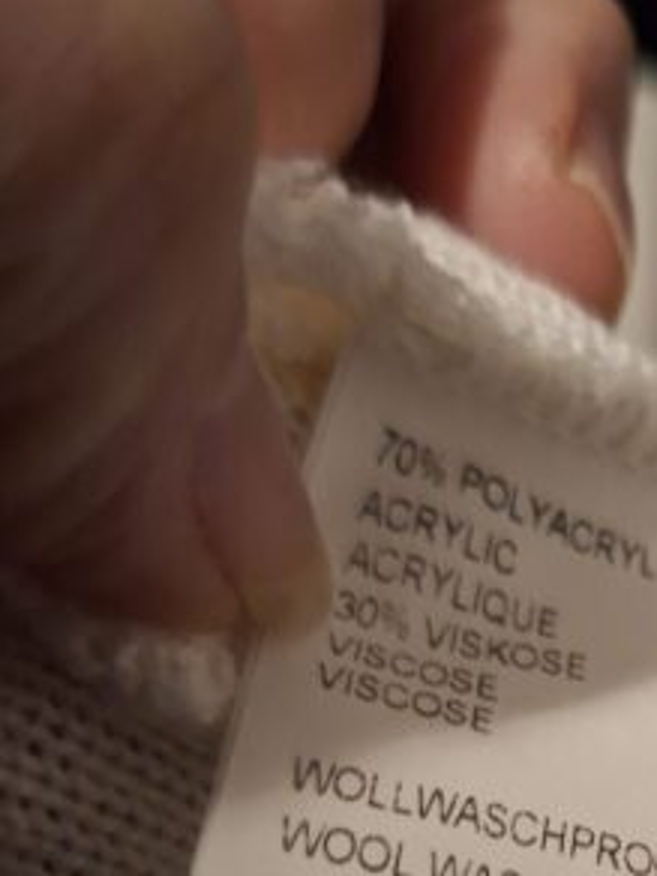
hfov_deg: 21.9
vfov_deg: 27.2
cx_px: 750
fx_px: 1594
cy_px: 1044
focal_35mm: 63
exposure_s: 1/20
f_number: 1.8
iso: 1000
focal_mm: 5.54
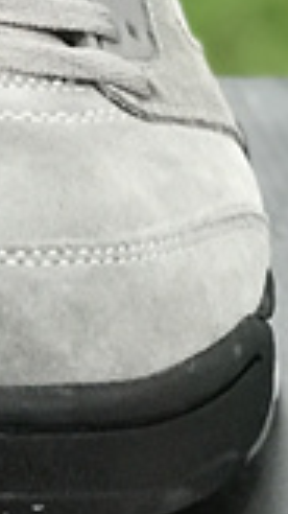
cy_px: -215
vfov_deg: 7.6
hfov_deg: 4.2
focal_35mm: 281
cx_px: -366
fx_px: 3823
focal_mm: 6.6
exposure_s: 1/50
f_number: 2.8
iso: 125
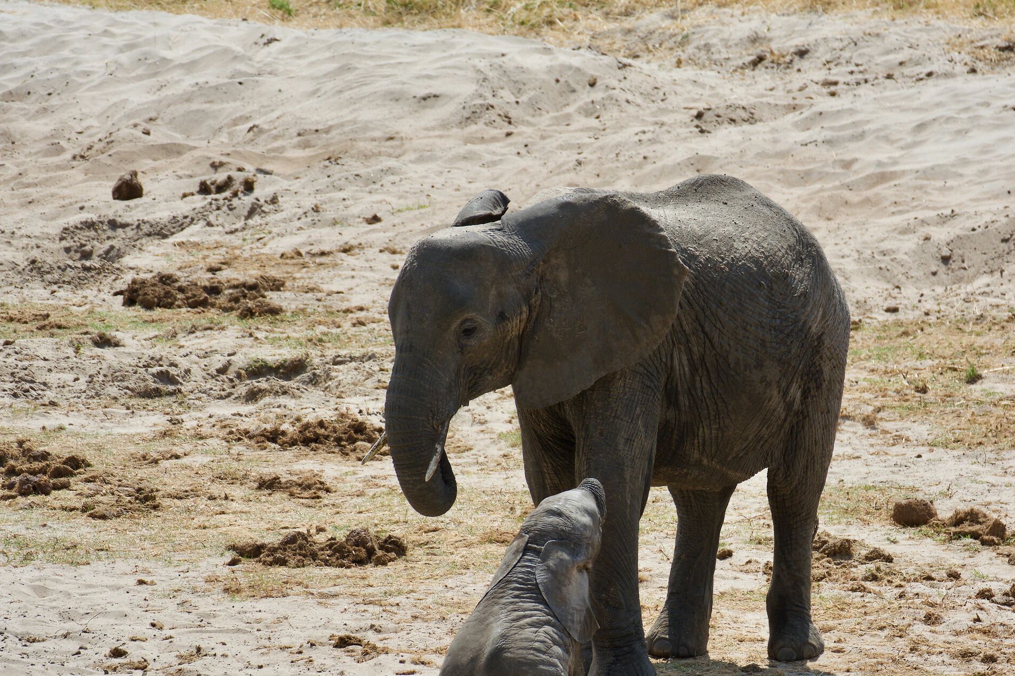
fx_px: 10177
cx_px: 612
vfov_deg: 3.8
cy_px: 389
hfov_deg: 5.7
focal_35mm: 361
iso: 200
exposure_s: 1/1000
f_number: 5.3
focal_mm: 190
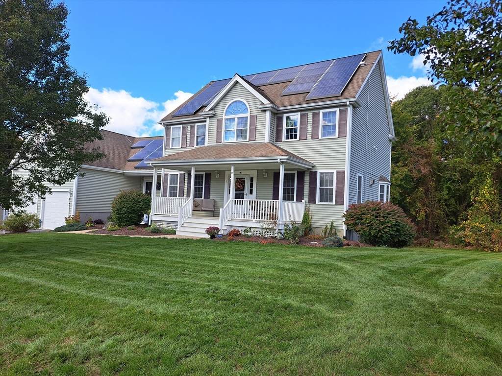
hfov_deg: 71.6
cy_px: 188
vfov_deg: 56.8
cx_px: 251
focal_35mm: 24
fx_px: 348
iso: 50
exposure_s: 1/765
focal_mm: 5.23
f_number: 1.8
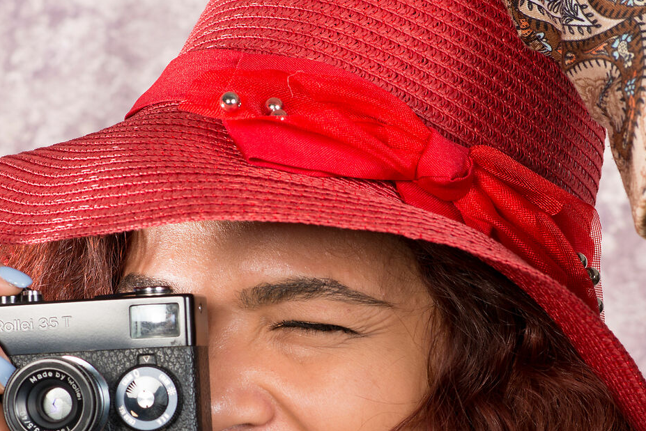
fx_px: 3949
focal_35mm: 220
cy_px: 355
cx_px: 293
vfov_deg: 6.2
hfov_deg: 9.4
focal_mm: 85
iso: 100
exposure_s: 1/125
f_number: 8
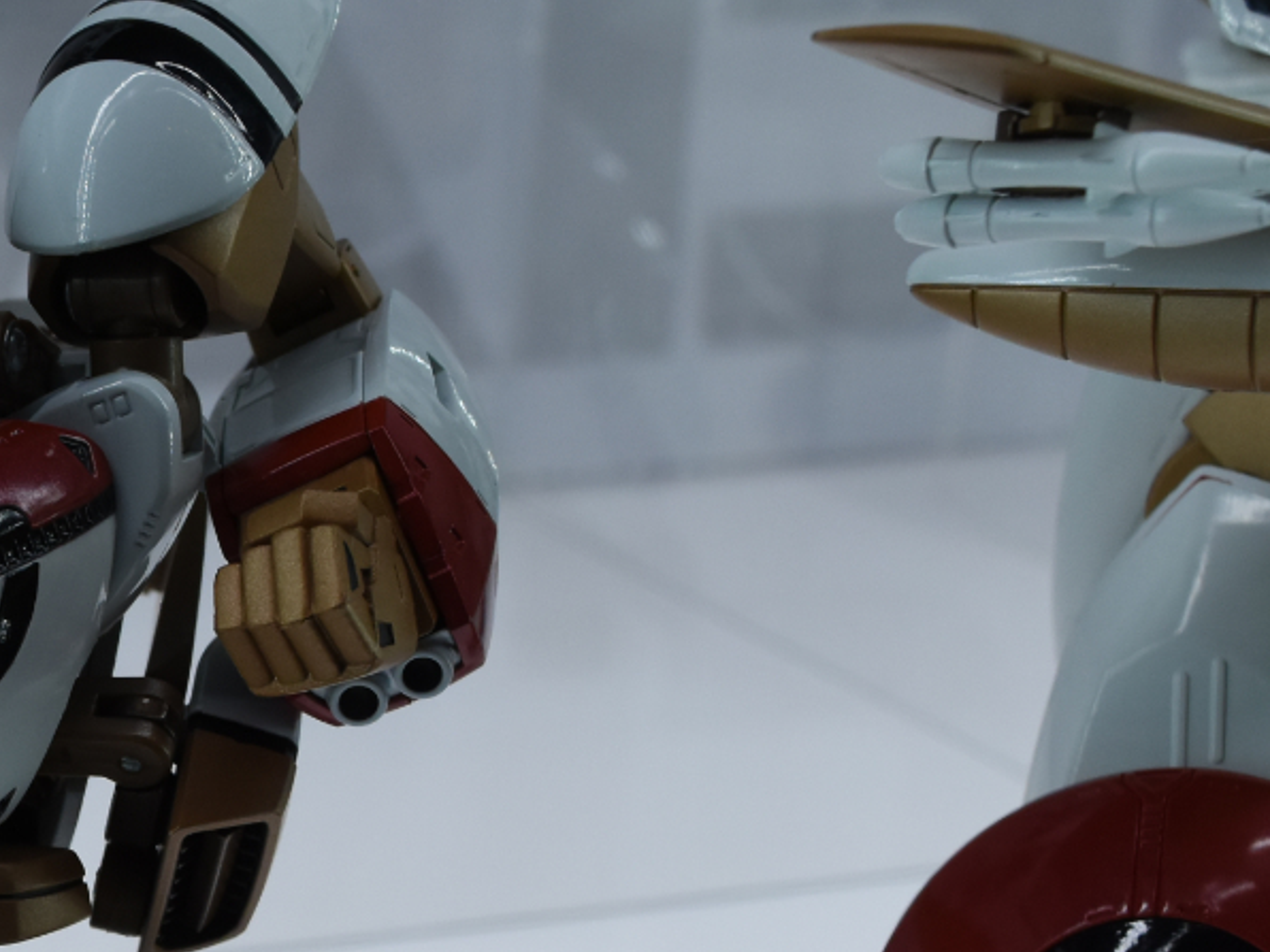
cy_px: 1144
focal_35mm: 102
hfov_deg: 18.3
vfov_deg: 14.1
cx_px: -249
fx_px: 3742
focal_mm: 26
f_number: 8
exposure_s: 1/400
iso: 640
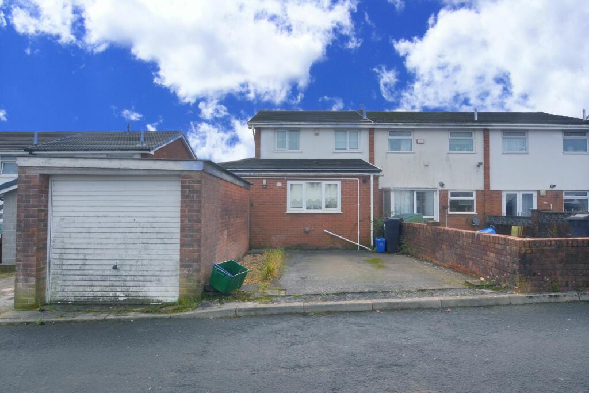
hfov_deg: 85.4
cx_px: 294
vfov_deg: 63.2
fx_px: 319
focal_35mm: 20
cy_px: 196
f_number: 8
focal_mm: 13
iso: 110
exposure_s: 1/250
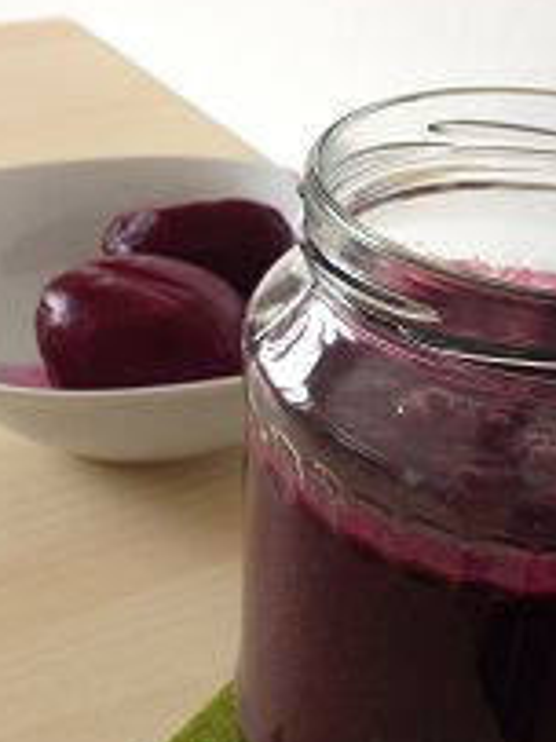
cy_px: 448
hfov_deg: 24.3
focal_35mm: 60
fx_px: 1286
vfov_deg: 32.1
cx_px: 368
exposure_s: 1/30
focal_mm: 4.12
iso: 50
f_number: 2.4
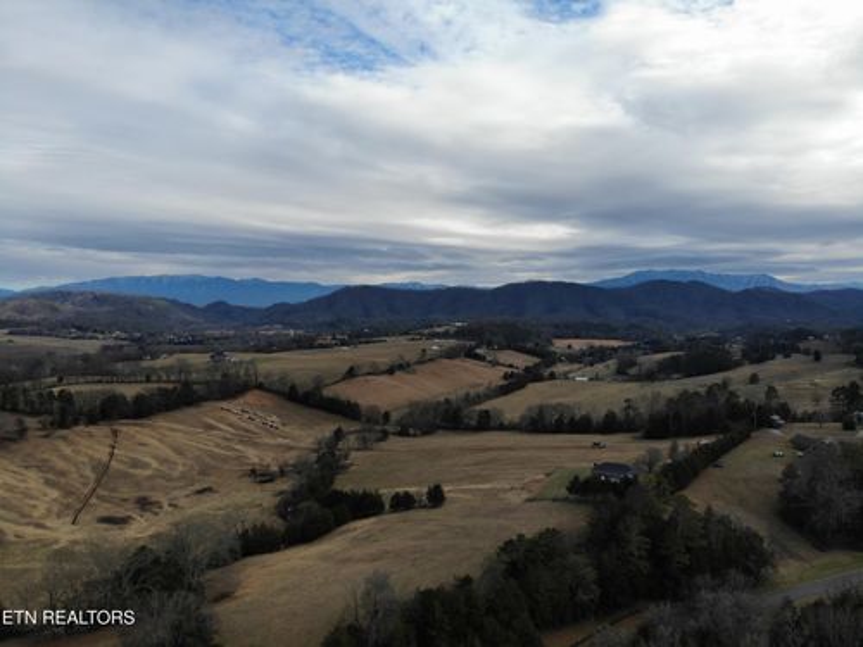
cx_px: 432
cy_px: 324
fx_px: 598
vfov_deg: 56.8
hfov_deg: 71.6
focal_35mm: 24
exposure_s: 1/1013
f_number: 2.8
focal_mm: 4.5
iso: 100
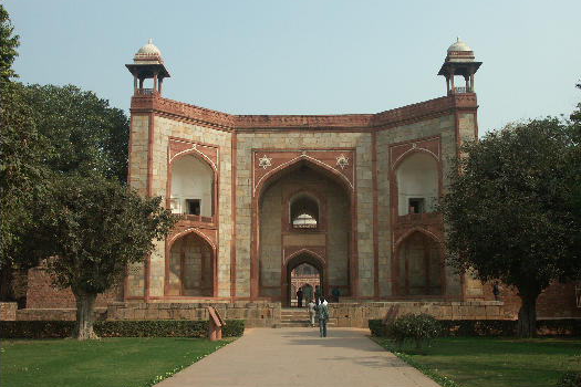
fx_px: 613
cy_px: 206
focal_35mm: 38
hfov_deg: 50.7
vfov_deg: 35.0
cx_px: 293
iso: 100
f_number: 7.1
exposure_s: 1/400
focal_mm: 9.47
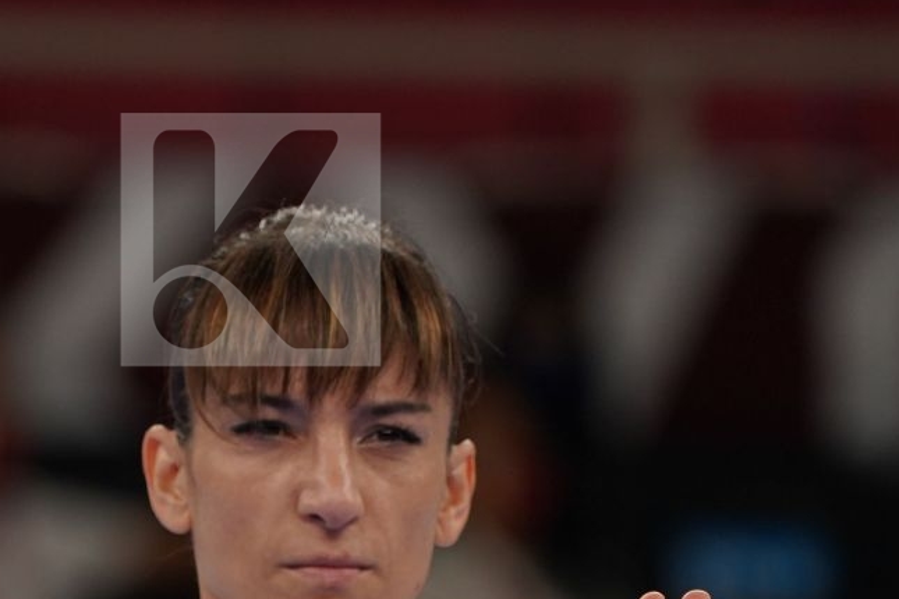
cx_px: 251
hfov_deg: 2.1
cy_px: 733
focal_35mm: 999
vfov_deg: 1.4
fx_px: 24945
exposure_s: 1/500
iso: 800
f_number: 5.6
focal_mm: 358
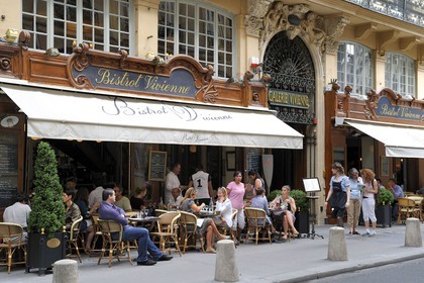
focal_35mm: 50
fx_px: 589
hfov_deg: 39.6
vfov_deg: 27.0
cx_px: 212
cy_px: 142
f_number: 5
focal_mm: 50
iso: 200
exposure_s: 1/160
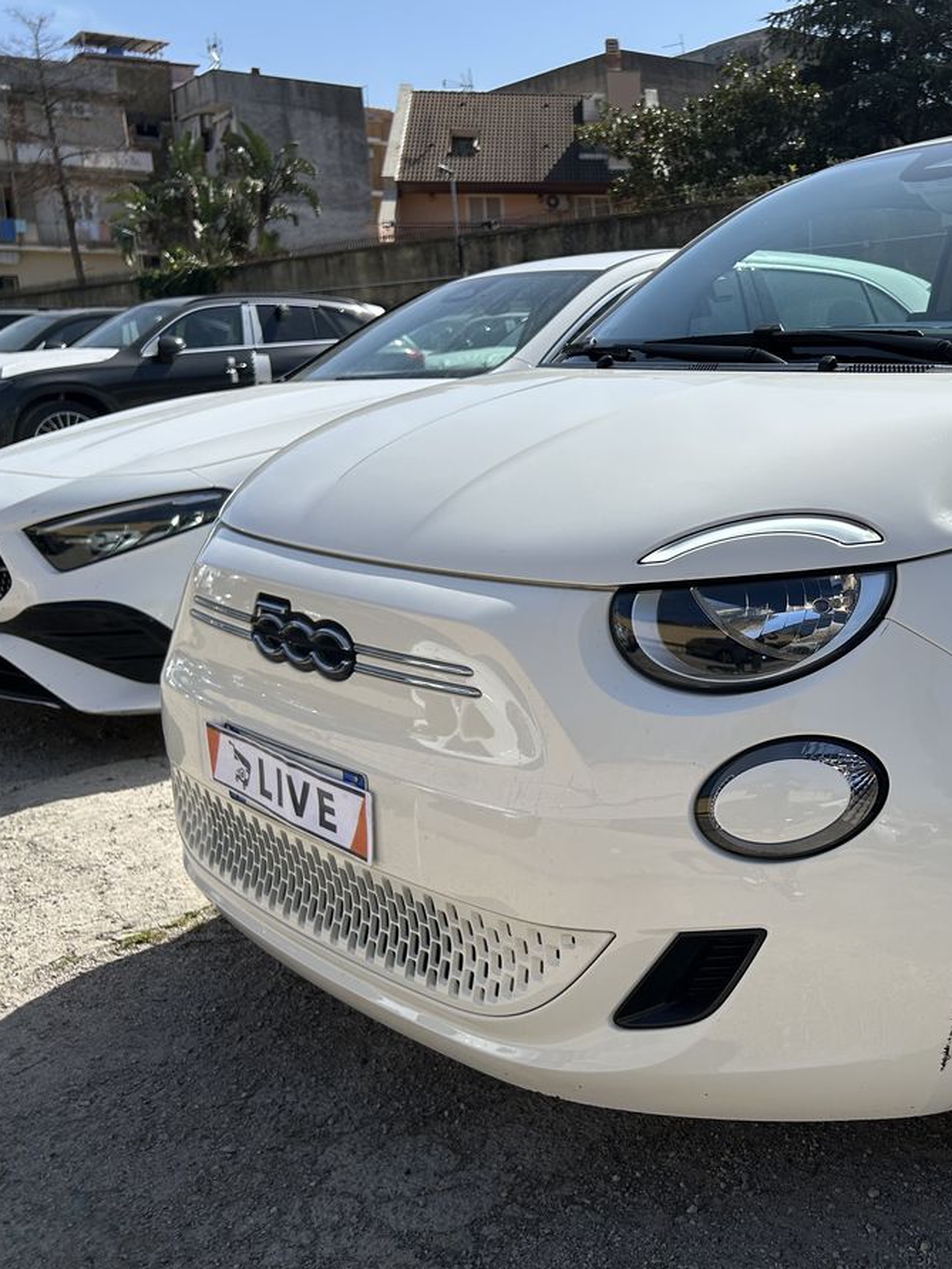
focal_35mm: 35
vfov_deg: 52.6
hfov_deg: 38.4
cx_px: 824
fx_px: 1282
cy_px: 639
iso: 50
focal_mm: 5.7
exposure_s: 1/4630
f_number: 1.5
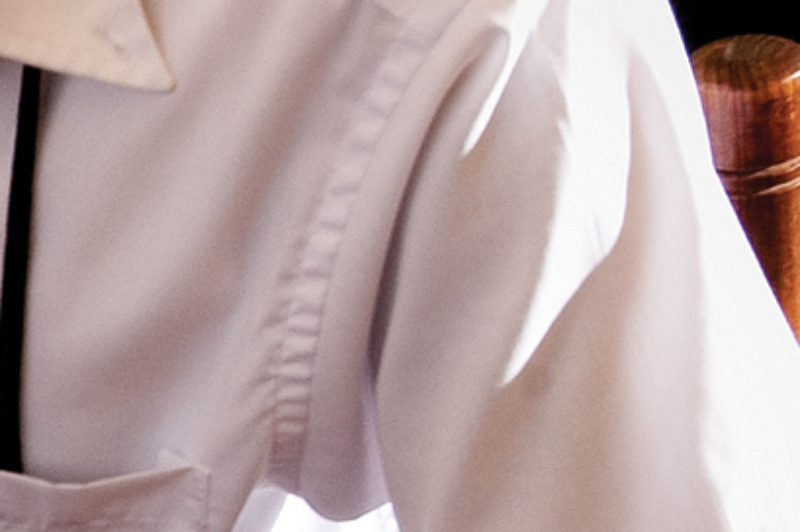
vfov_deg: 9.6
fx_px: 3131
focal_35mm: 141
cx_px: -620
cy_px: 603
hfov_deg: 13.2
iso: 400
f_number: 7.1
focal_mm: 24
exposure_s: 1/40
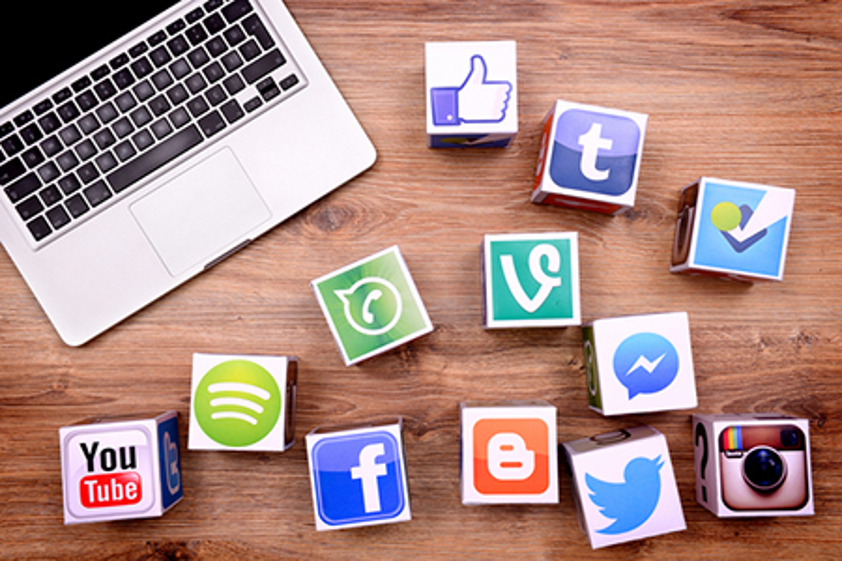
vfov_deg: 28.1
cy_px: 280
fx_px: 1123
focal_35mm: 48
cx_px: 421
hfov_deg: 41.1
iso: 100
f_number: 11
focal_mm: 48
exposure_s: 1/160
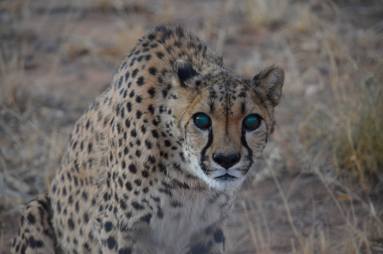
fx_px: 2389
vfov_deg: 6.1
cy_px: 127
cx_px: 192
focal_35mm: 225
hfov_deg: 9.2
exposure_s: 1/125
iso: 3200
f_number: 4.8
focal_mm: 150
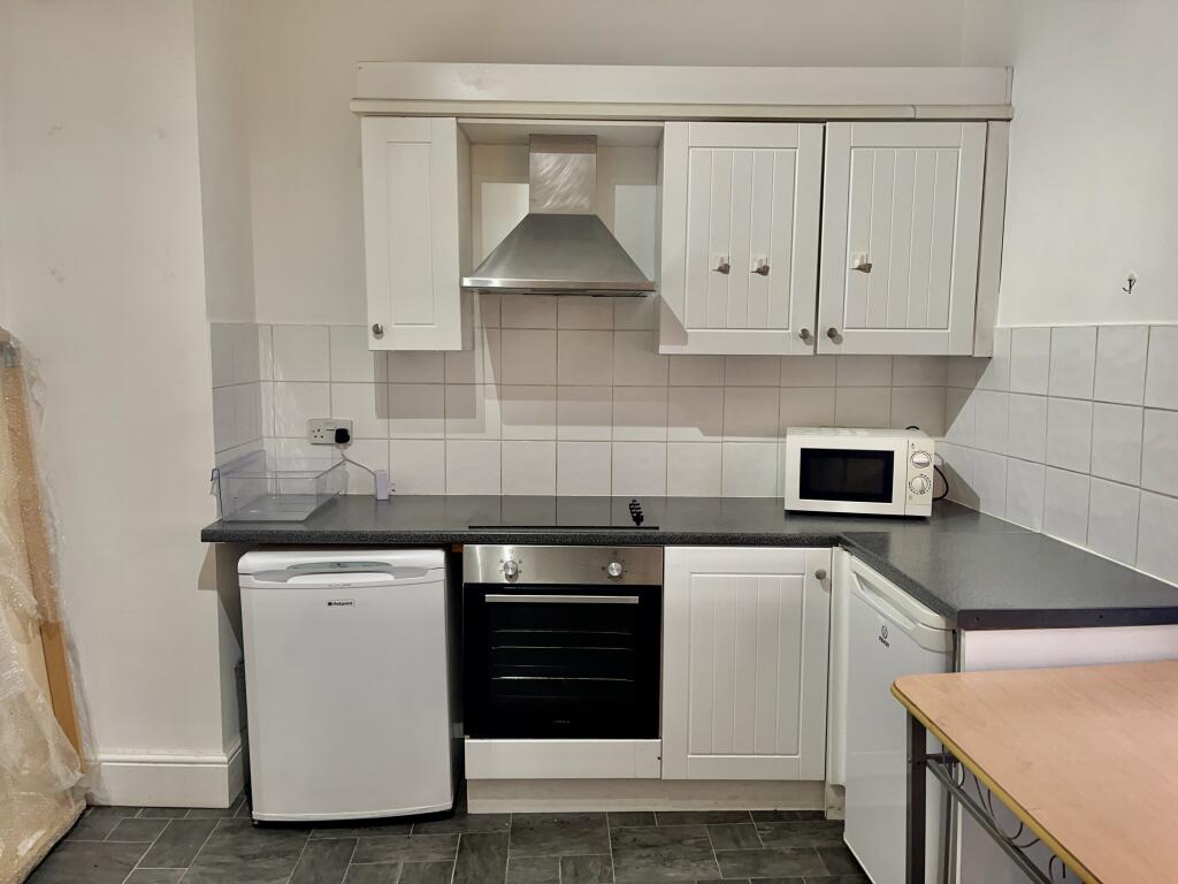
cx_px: 589
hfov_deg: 67.3
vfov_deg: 53.1
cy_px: 442
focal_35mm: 26
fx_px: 885
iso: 125
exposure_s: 1/50
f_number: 1.6
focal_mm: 5.1
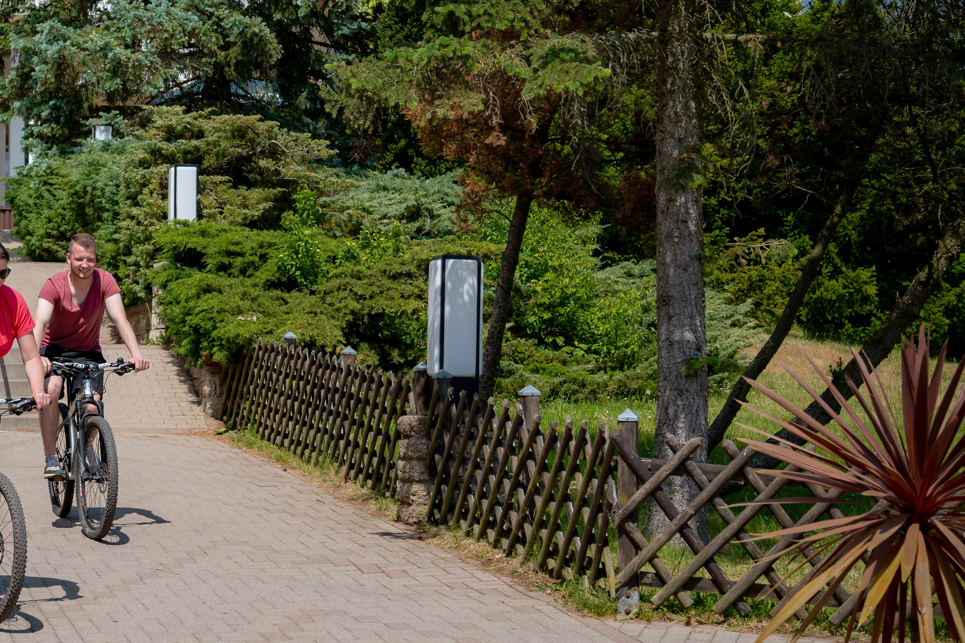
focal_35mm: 85
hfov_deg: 23.0
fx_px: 2278
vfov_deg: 16.1
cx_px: 15
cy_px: 292
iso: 100
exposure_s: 1/2500
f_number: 4
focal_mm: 43
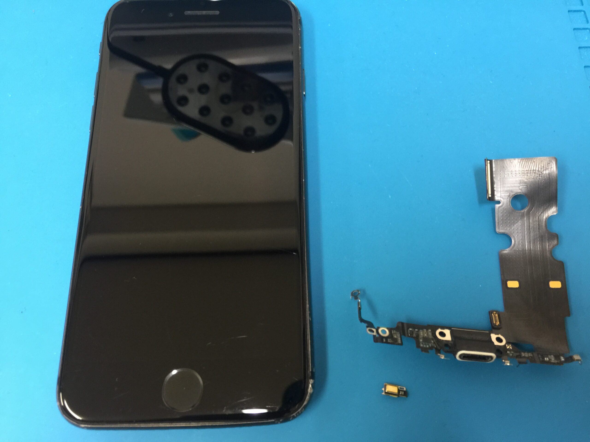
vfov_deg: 48.2
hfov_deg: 61.7
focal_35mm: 29
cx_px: 295
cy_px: 221
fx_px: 494
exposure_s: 1/17
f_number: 2.2
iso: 100
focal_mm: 4.15
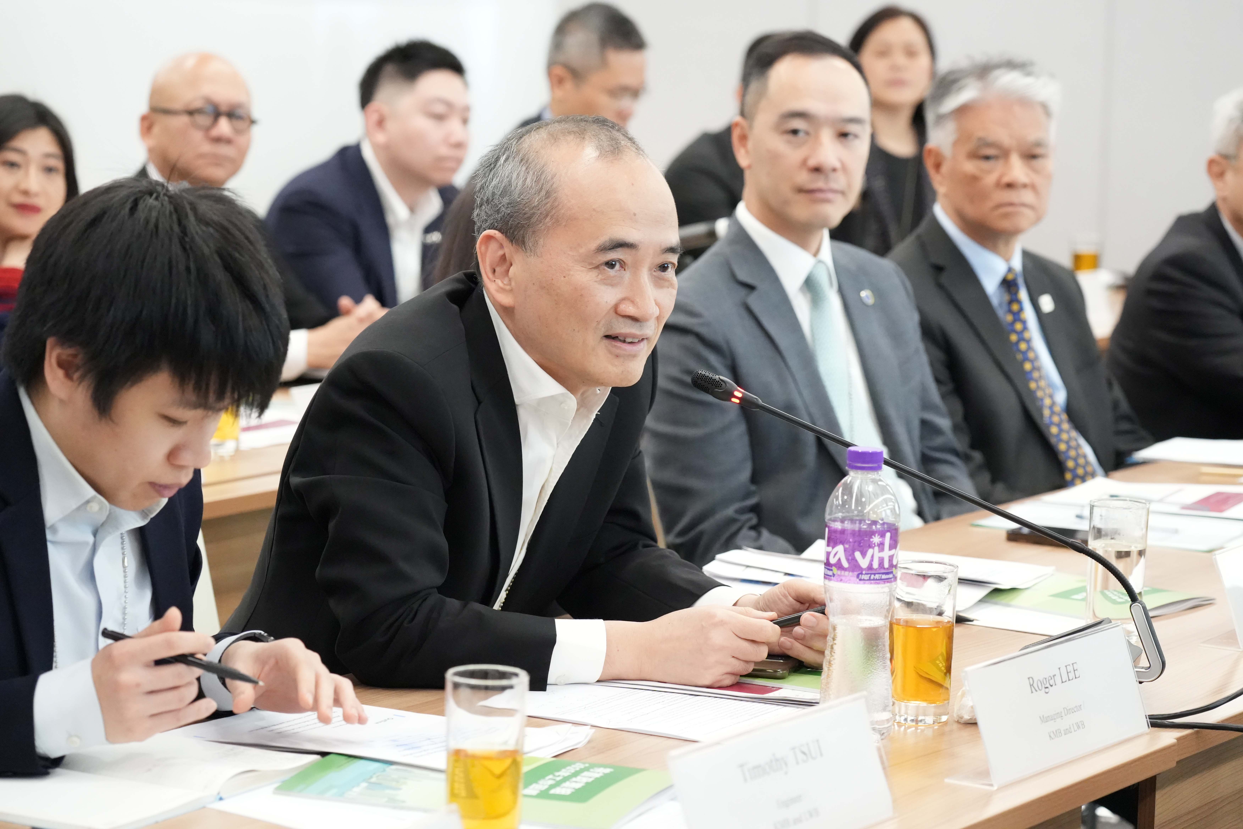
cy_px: 414
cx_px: 622
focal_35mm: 96
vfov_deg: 14.3
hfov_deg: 21.2
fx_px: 3314
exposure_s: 1/125
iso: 10000
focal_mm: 96
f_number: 4.5
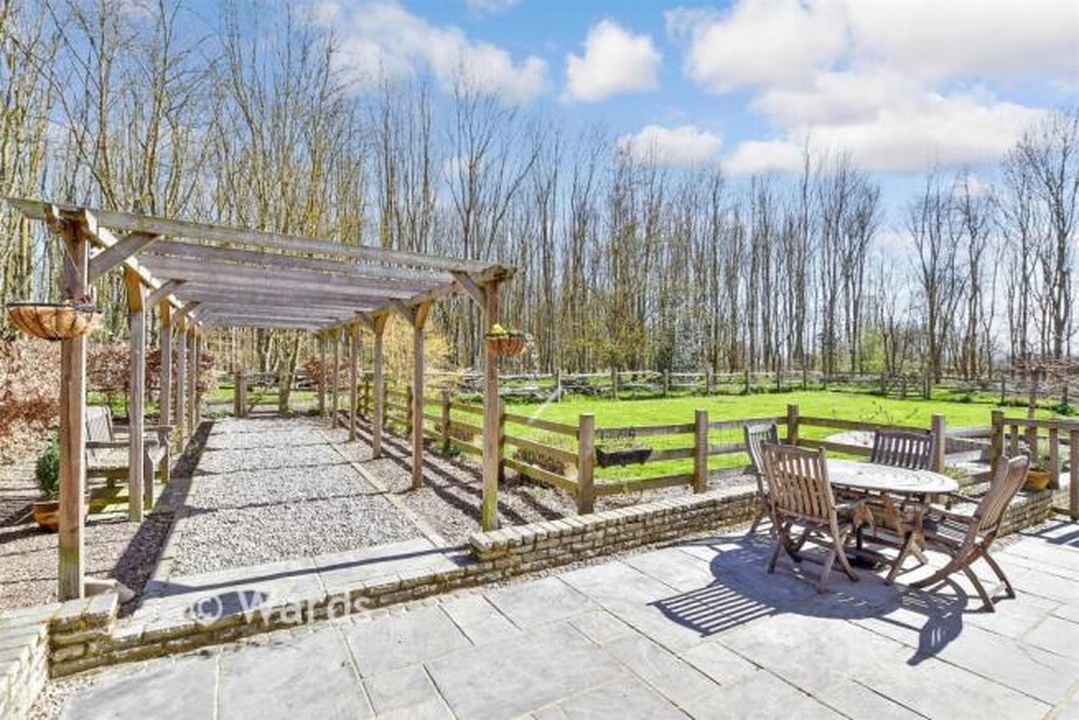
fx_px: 450
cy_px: 360
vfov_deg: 77.4
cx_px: 540
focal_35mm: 15
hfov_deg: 100.4
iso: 320
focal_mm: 10
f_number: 8
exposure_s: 1/800
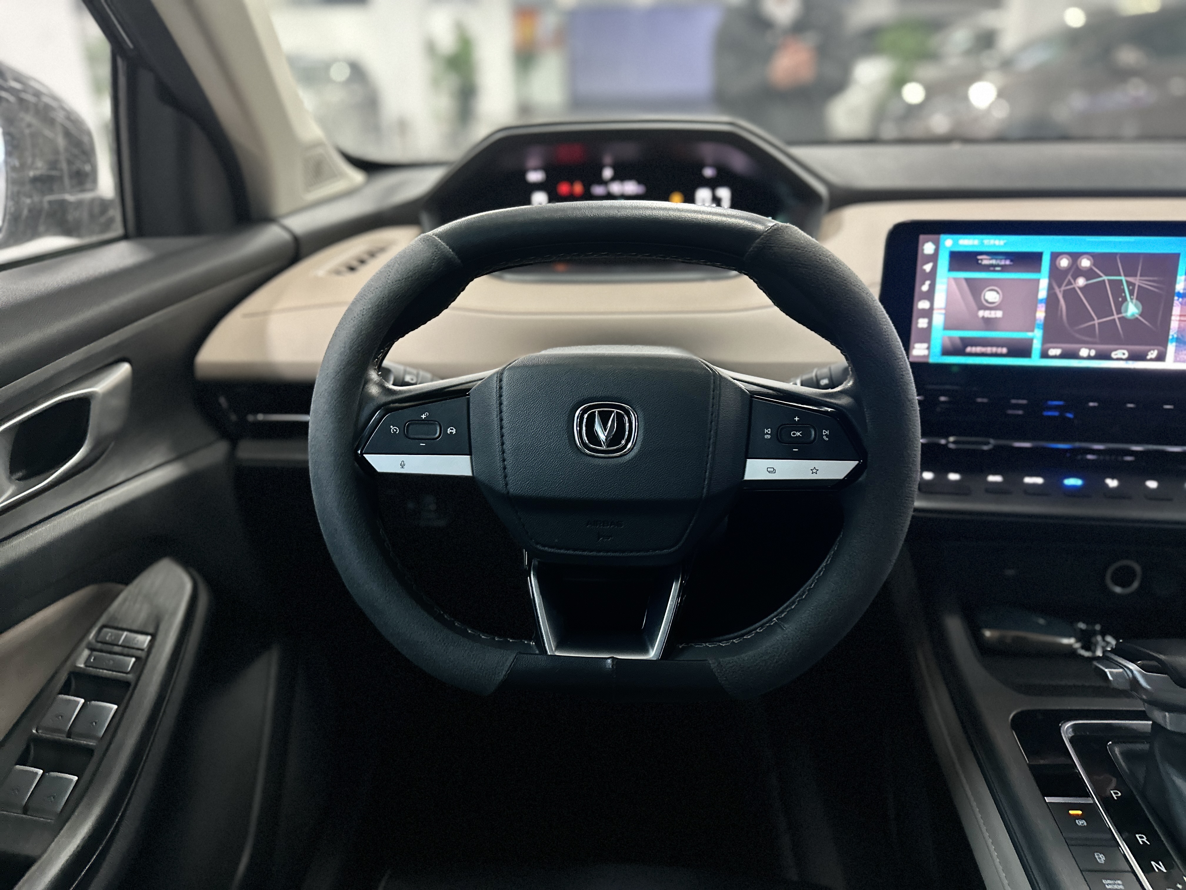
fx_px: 822
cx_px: 593
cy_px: 445
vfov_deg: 56.8
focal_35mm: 24
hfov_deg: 71.6
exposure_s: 1/52
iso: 1000
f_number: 1.78
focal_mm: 6.86
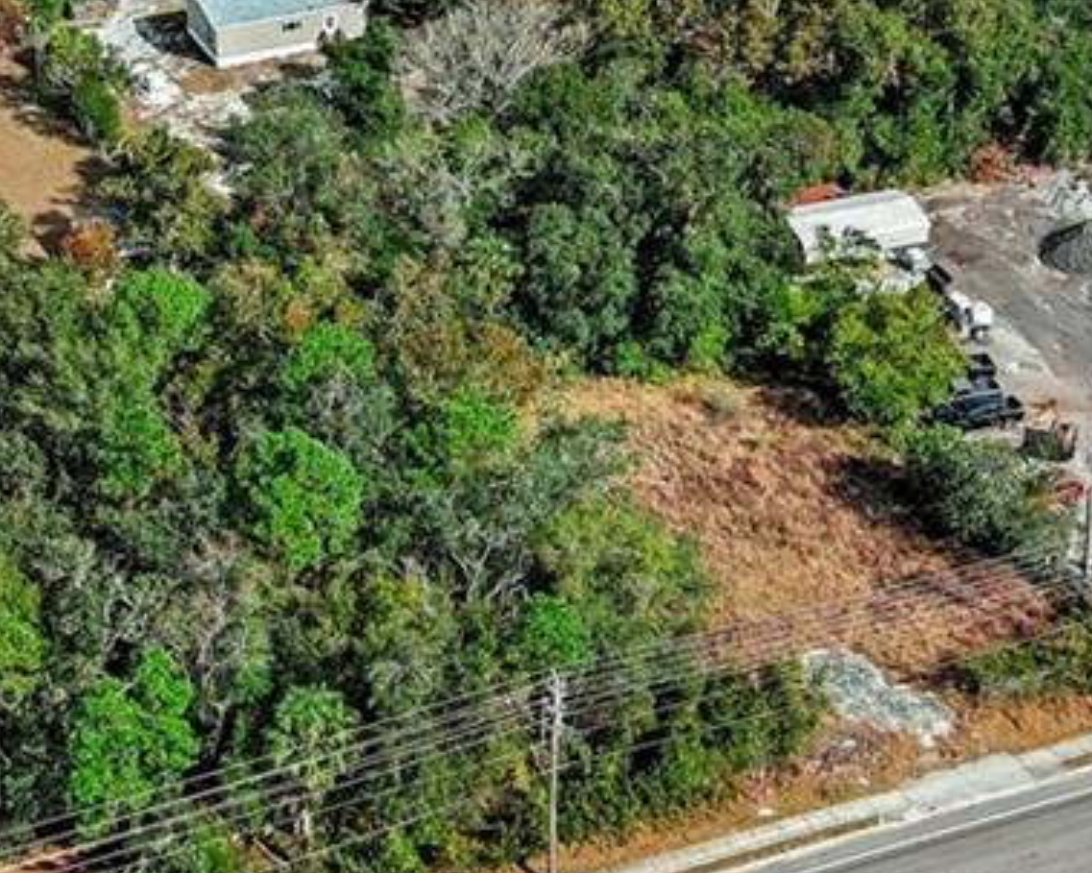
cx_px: 596
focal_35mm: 115
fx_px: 3716
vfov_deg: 13.1
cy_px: -107
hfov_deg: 16.7
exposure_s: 1/1400
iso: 100
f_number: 2.8
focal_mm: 10.57
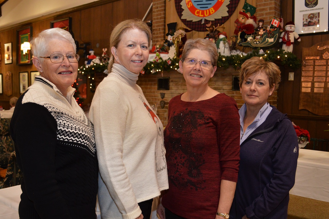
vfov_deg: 43.5
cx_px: 164
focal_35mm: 30
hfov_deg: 62.0
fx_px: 274
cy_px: 110
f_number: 3.8
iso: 1400
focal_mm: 20
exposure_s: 1/60
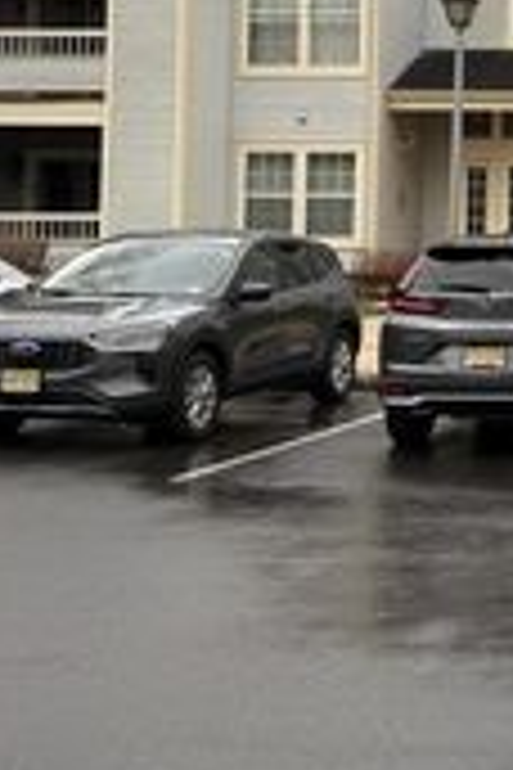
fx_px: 1560
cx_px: 855
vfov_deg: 27.2
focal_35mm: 73
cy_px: 160
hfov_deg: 16.4
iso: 80
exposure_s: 1/430
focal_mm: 6.76
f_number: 1.78
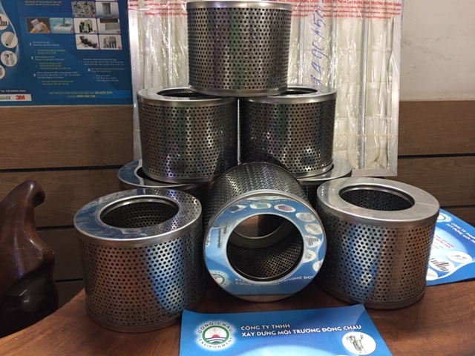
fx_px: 398
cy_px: 178
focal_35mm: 29
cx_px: 238
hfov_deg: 61.7
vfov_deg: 48.2
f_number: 2.2
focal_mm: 4.15
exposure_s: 1/8
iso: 125
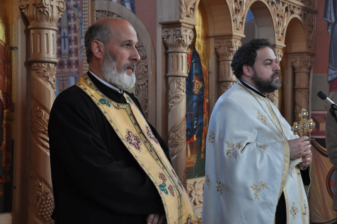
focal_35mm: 68
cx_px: 168
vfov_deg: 20.1
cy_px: 112
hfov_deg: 29.9
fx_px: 631
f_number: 4.8
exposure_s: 1/30
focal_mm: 45
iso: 800
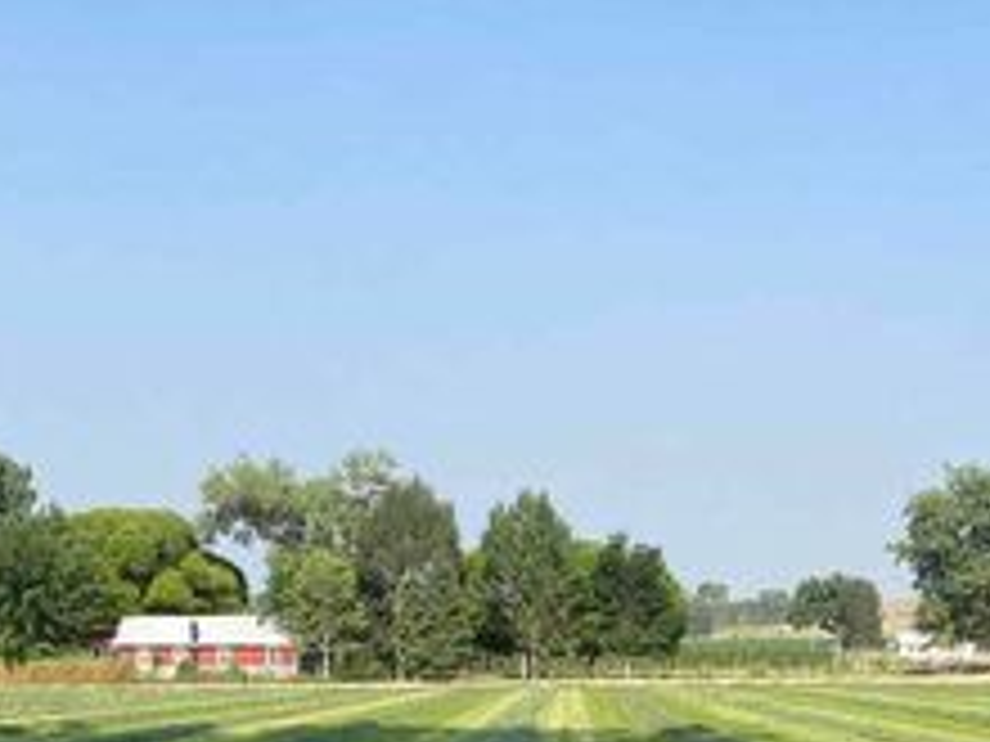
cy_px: 762
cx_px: 495
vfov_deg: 23.6
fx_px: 1687
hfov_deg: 32.7
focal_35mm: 59
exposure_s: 1/1961
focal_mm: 4.25
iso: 32
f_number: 1.8
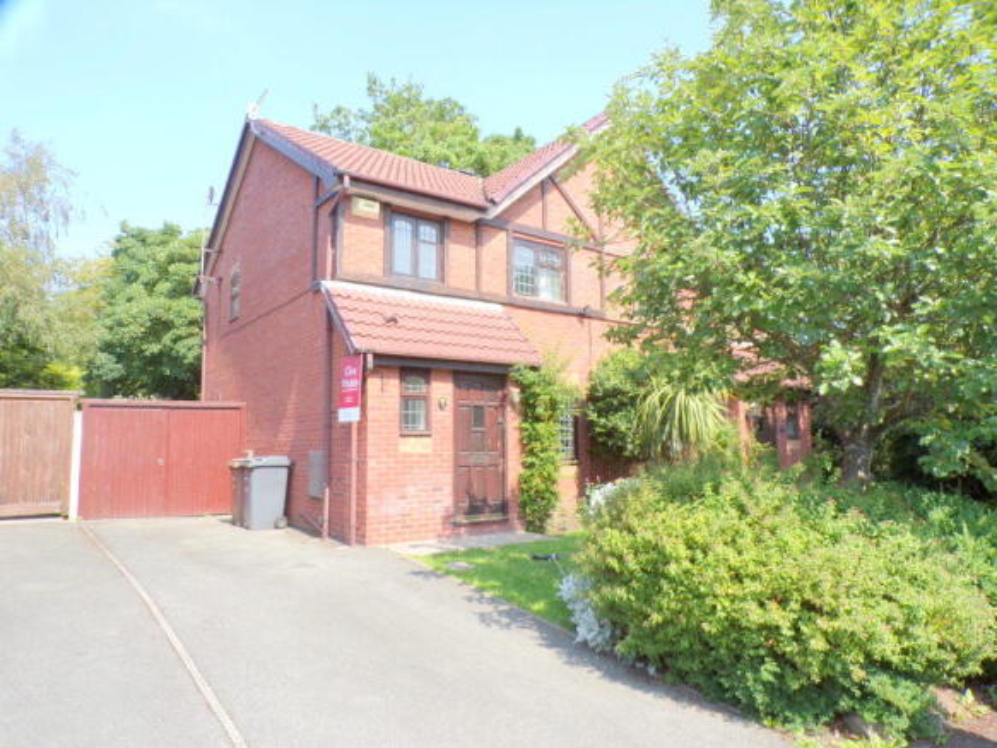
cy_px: 374
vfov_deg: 56.8
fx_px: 691
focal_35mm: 24
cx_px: 498
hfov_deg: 71.6
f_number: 5.8
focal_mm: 4.3
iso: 80
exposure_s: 1/110
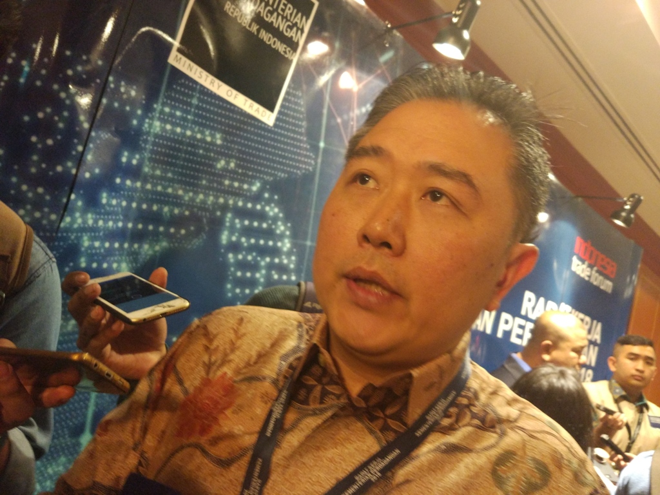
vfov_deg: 49.7
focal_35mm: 28
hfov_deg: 63.4
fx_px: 534
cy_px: 248
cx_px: 330
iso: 1007
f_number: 2
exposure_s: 1/14
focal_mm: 4.26
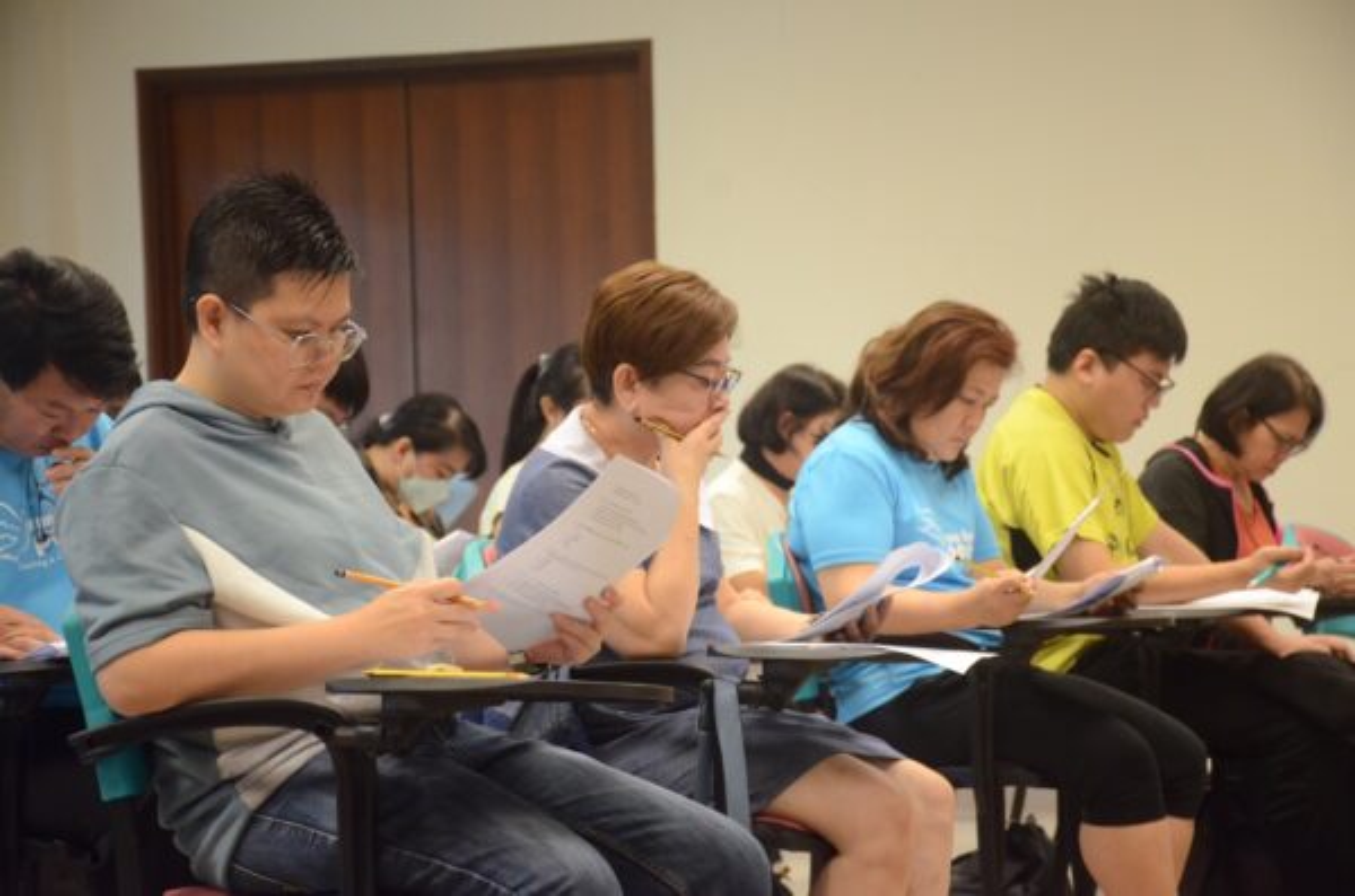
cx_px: 678
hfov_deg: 18.2
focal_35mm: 112
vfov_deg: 12.1
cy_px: 448
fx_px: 4224
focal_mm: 75
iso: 3200
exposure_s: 1/100
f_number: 5.6
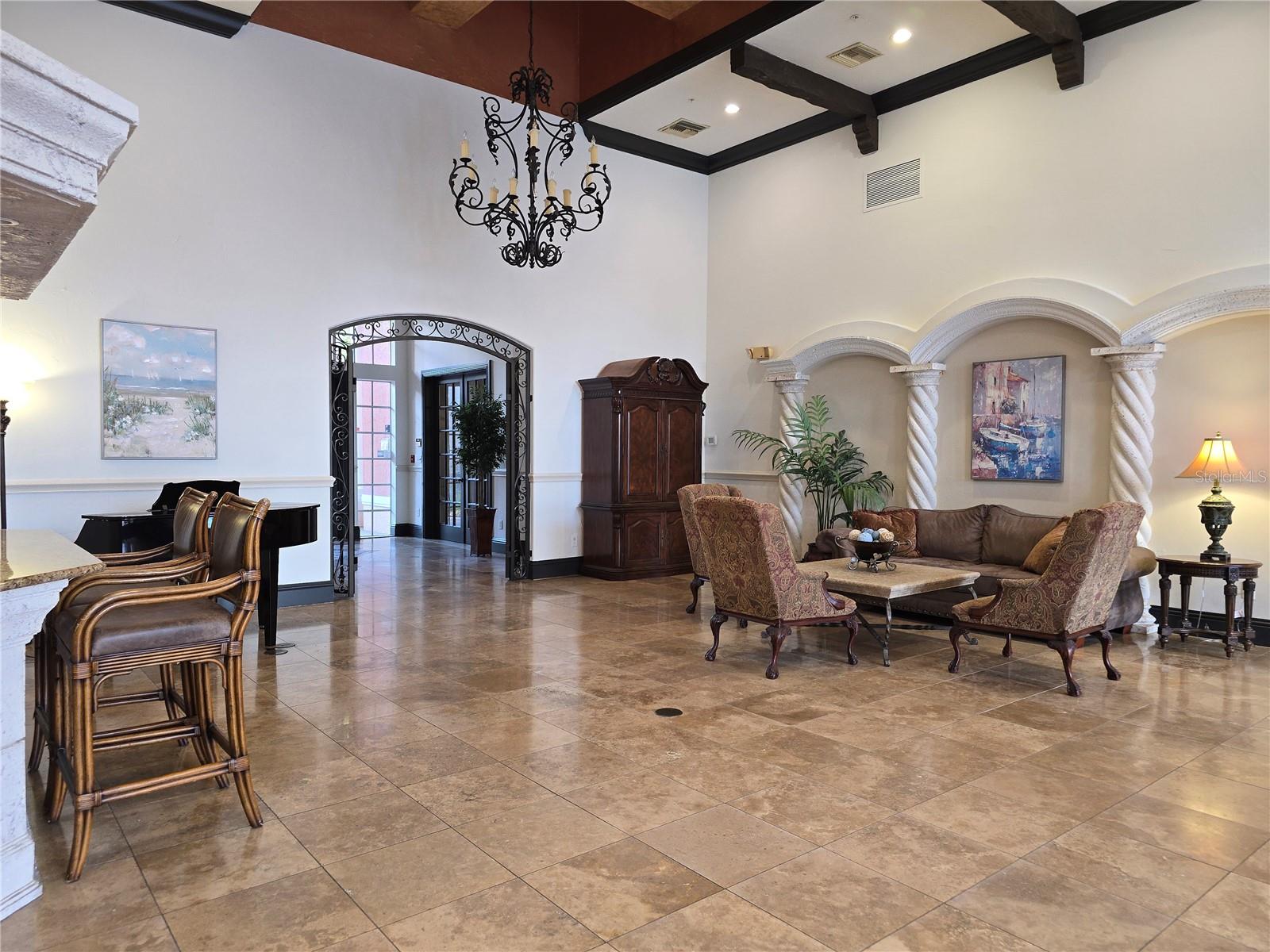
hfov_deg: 73.9
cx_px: 635
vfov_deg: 58.9
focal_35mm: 23
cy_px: 476
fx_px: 844
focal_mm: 6.3
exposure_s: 1/40
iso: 100
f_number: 1.7
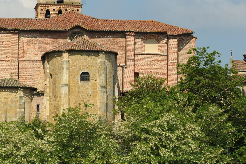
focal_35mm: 243
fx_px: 1659
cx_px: 55
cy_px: 62
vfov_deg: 5.6
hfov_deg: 8.5
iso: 200
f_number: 6.3
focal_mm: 130
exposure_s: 1/1250
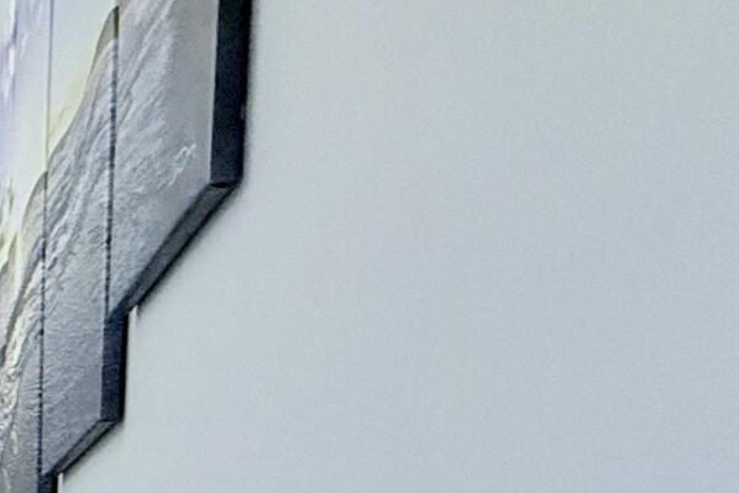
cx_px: -629
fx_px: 1499
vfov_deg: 15.1
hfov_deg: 19.6
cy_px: 986
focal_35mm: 73
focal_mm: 2.22
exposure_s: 1/120
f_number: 2.2
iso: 200
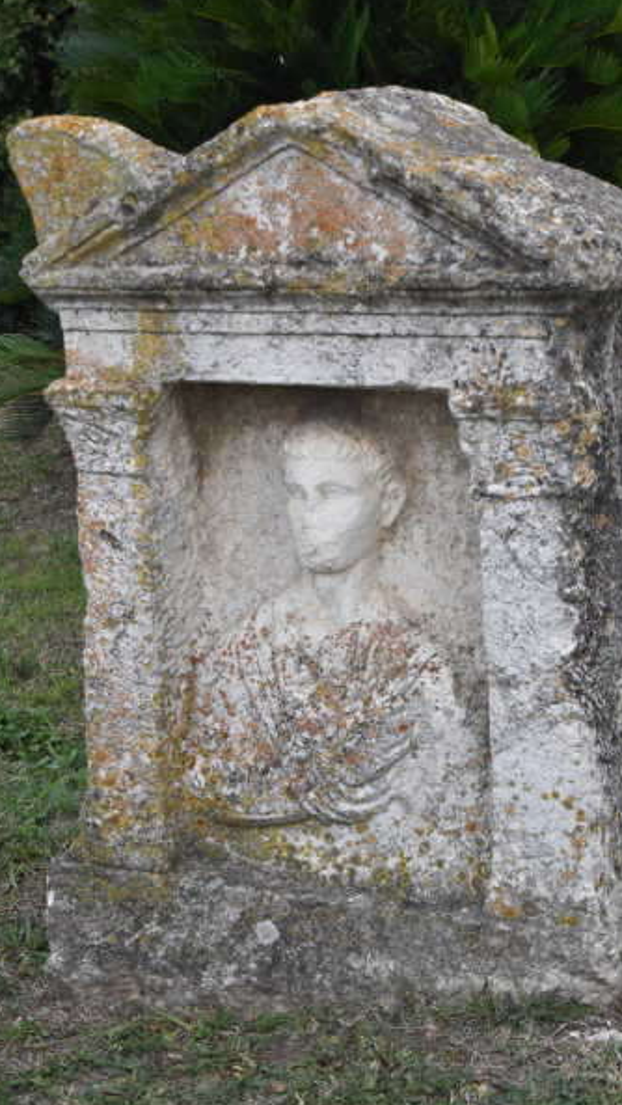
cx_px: 361
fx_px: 2095
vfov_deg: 29.5
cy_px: 552
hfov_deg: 16.9
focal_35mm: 72
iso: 800
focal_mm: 45
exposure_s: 1/1000
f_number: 5
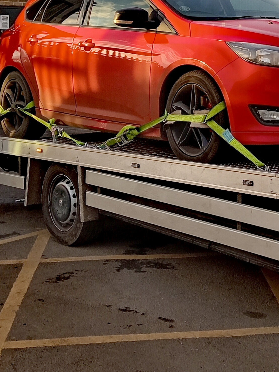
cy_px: 47
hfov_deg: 19.4
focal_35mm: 74
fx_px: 796
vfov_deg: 25.6
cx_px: 275
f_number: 1.8
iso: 139
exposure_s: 1/100
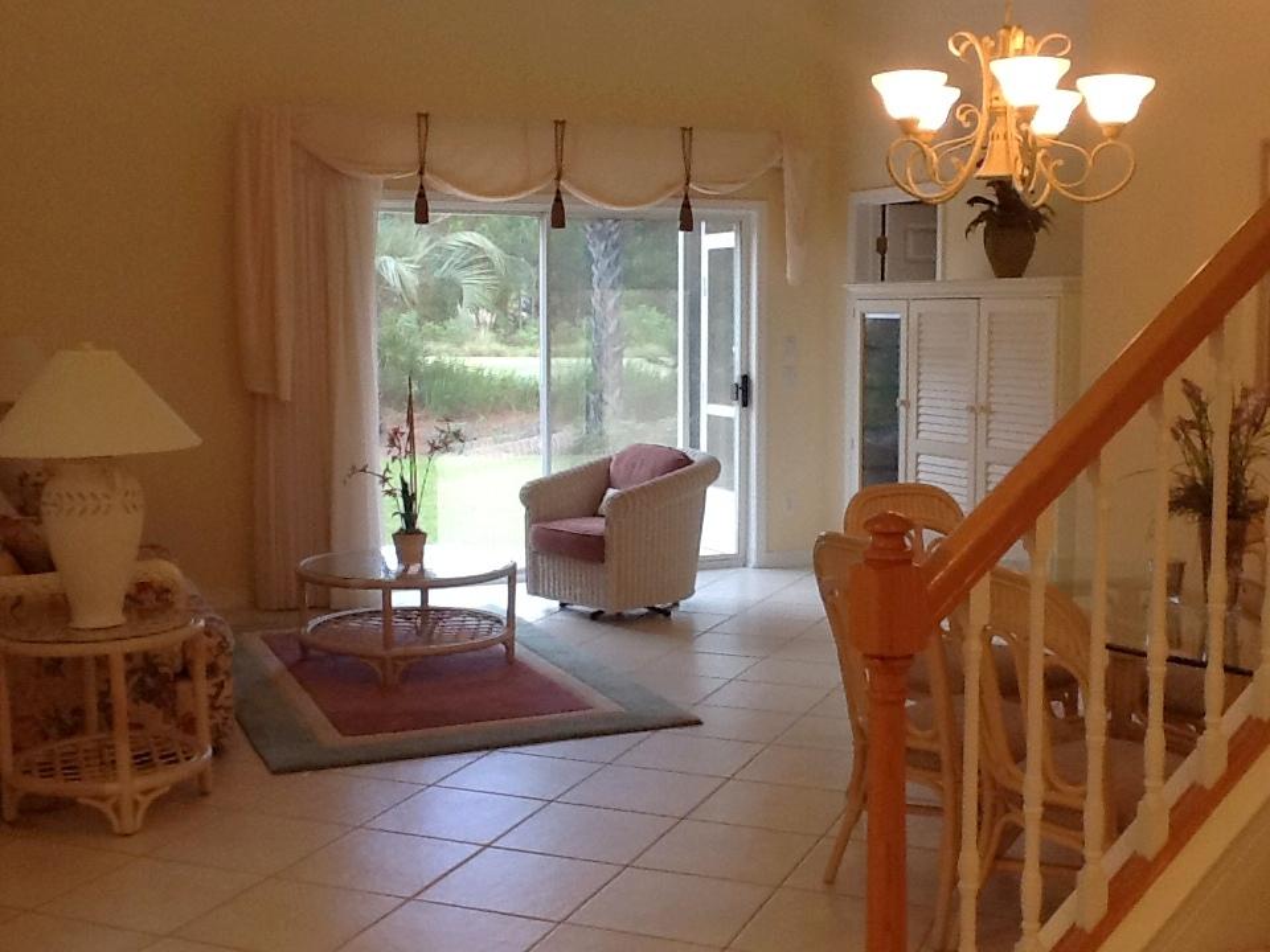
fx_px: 1614
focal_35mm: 44
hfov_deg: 42.9
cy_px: 476
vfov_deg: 32.9
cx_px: 635
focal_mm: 2.03
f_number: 2.4
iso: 64
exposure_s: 1/60
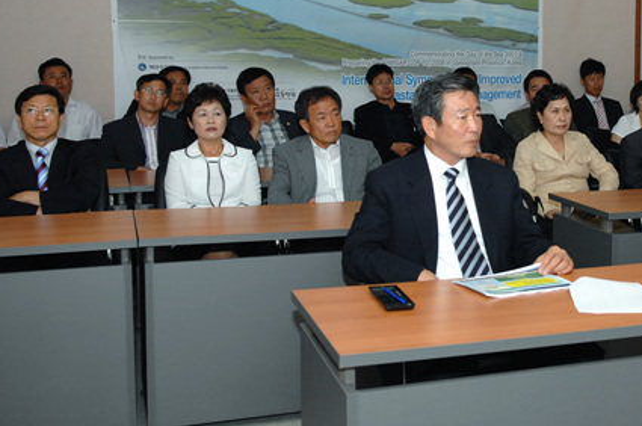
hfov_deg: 34.2
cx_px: 505
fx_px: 1012
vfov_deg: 23.7
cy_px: 149
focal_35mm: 57
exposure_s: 1/125
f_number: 3.5
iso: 400
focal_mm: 23
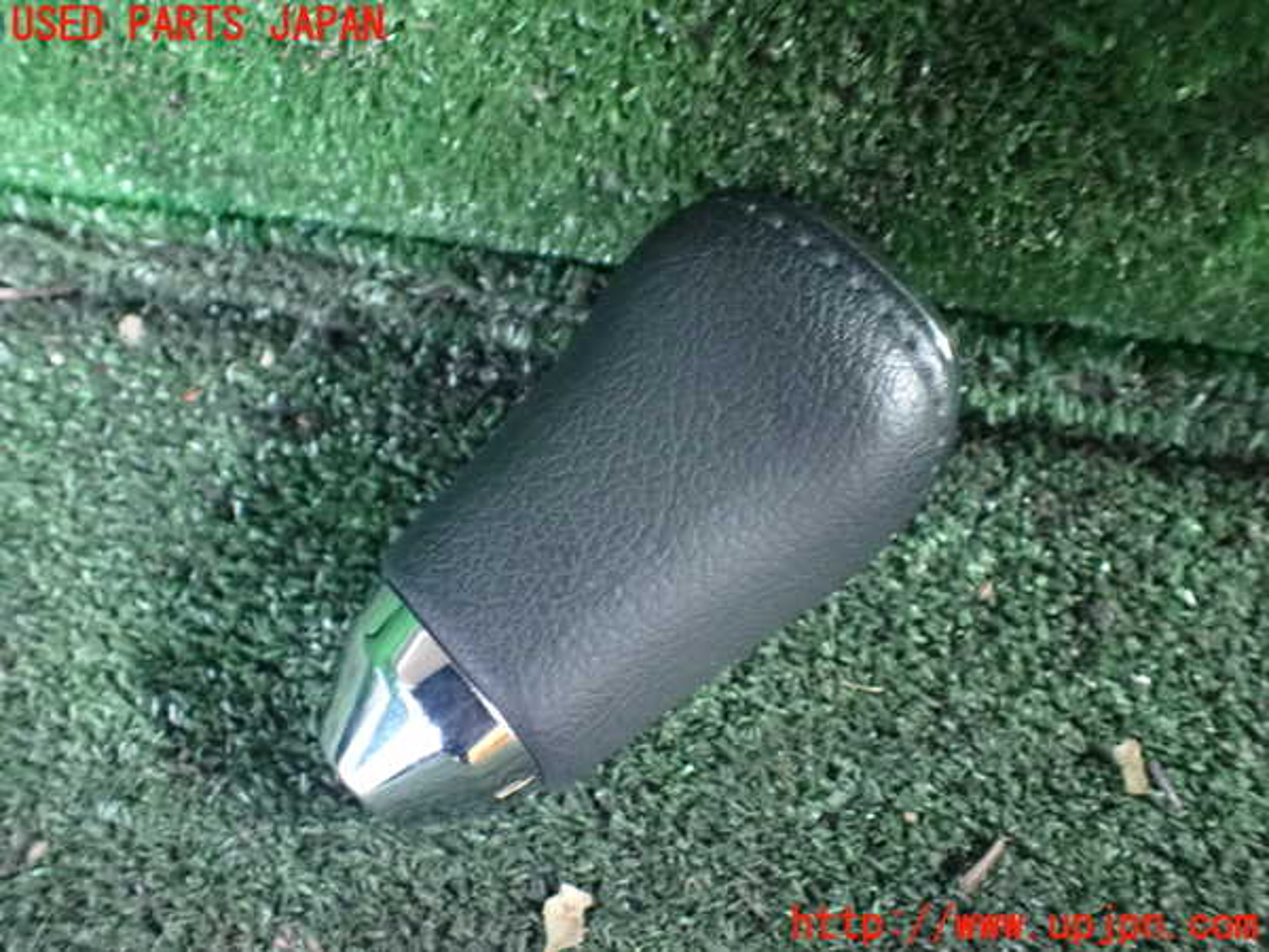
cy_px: 476
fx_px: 1100
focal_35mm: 30
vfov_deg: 46.8
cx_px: 634
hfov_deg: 60.0
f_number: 2.3
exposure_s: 1/13
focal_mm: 5.4
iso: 1600
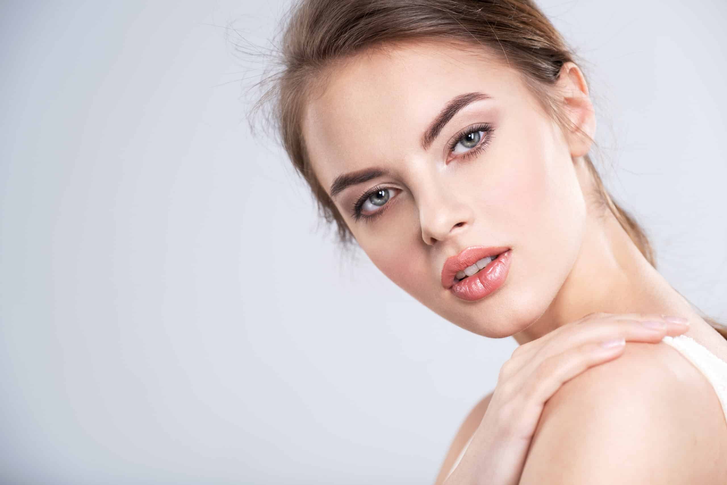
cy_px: 242
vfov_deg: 16.5
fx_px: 1676
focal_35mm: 83
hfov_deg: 24.5
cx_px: 364
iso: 160
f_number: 3.2
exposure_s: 1/250
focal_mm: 55
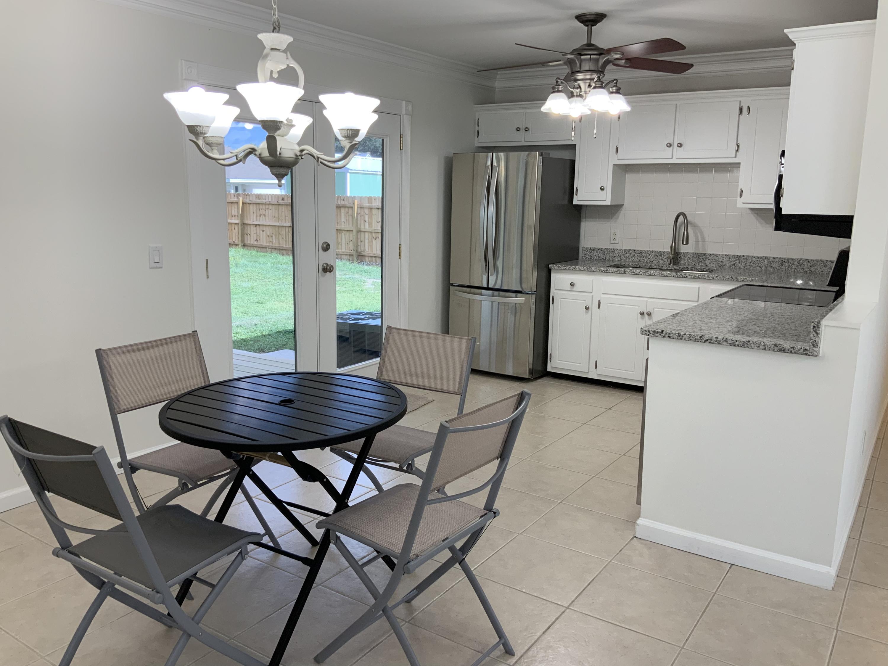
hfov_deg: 61.7
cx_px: 444
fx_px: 744
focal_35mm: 29
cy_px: 333
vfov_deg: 48.2
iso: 64
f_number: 1.8
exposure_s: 1/120
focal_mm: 3
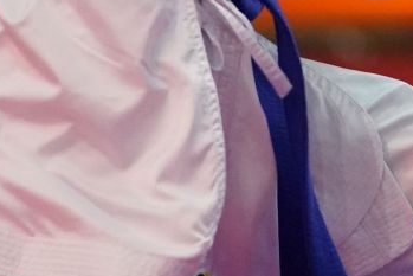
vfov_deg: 1.5
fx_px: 10765
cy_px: -199
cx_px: 577
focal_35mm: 938
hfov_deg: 2.2
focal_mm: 182
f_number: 2.8
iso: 6400
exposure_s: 1/1000
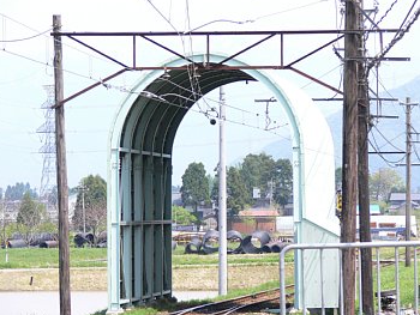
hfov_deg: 9.1
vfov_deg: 6.9
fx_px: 2635
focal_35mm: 217
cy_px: 172
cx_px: 193
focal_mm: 40.2
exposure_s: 1/400
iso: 100
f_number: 4
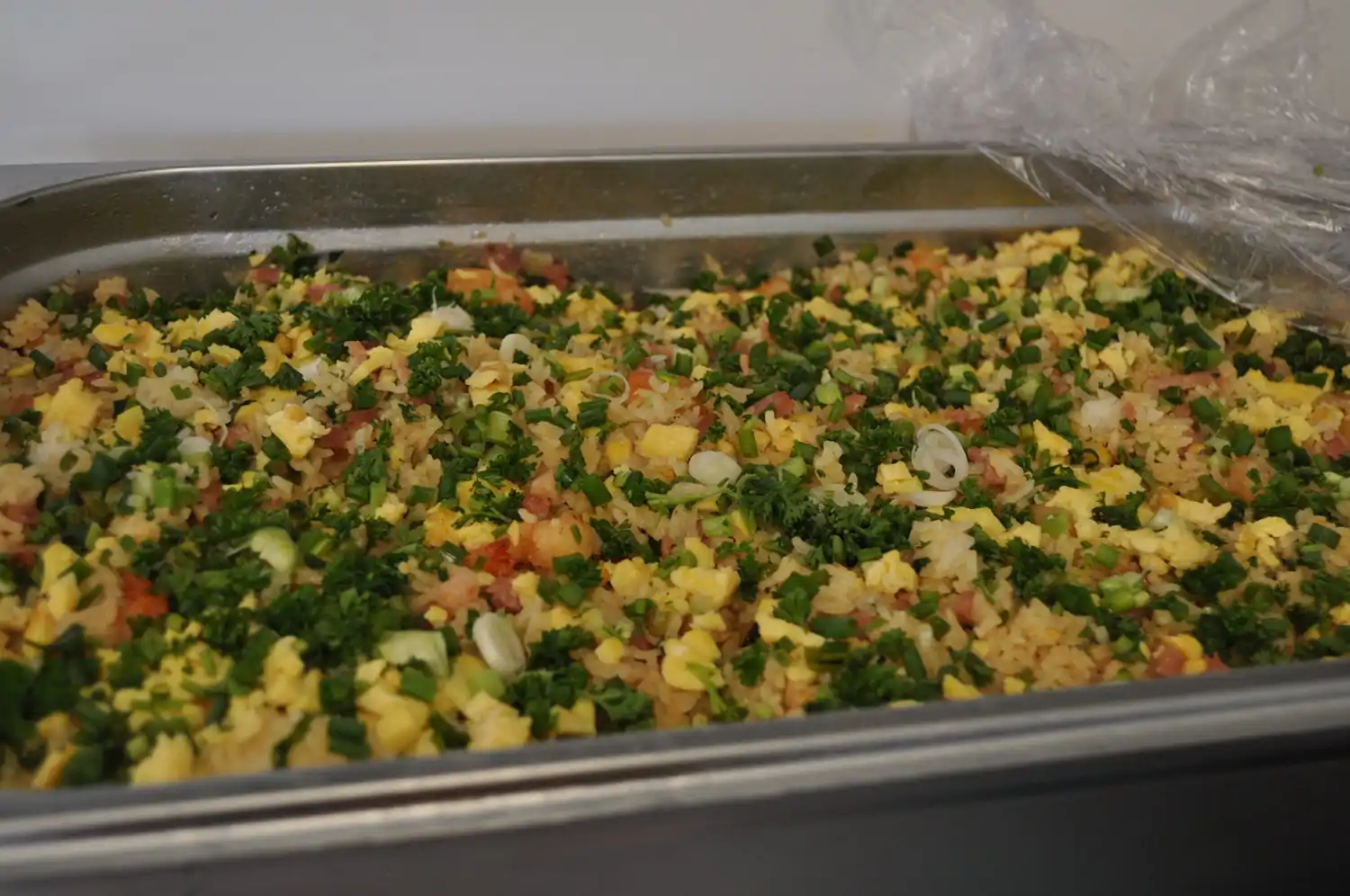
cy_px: 448
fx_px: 1573
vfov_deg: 31.8
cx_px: 675
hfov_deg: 46.5
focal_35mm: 42
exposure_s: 1/80
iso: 400
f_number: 4.5
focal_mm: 28
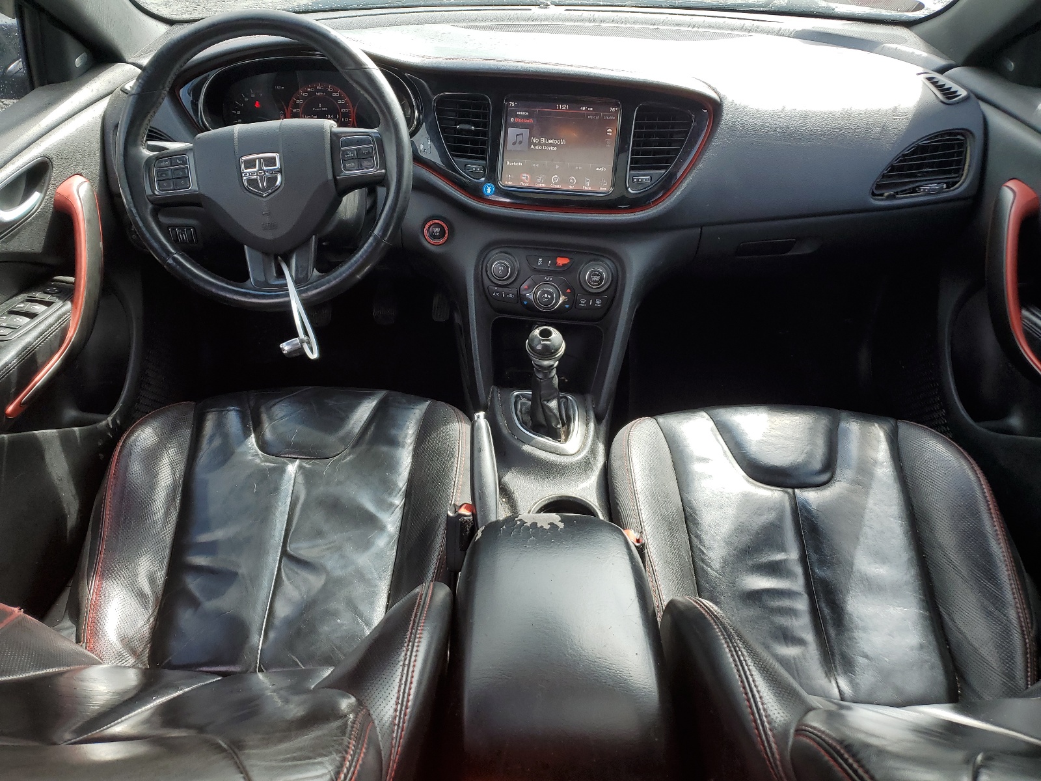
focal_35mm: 26
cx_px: 520
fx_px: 782
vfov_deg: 53.1
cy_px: 390
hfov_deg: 67.3
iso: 50
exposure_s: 1/357
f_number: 1.5
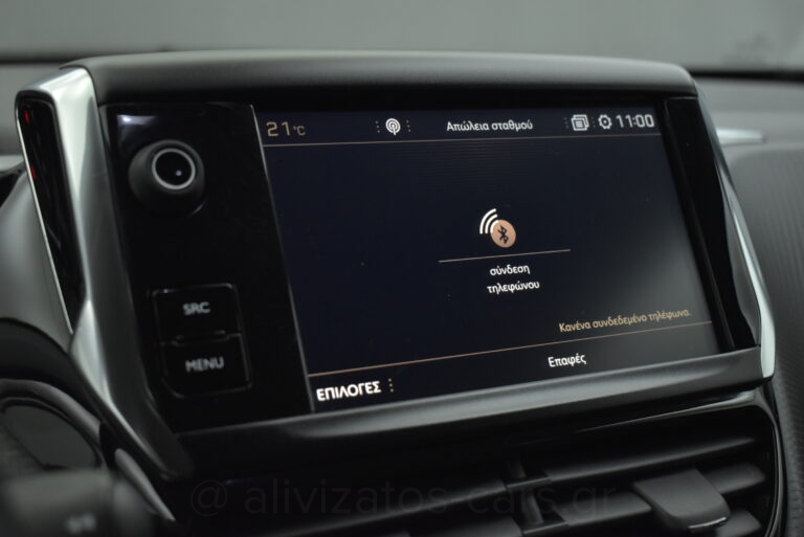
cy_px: 268
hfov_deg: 38.9
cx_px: 402
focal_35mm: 51
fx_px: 1140
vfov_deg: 26.5
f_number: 4.5
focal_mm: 34
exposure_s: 1/125
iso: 1600
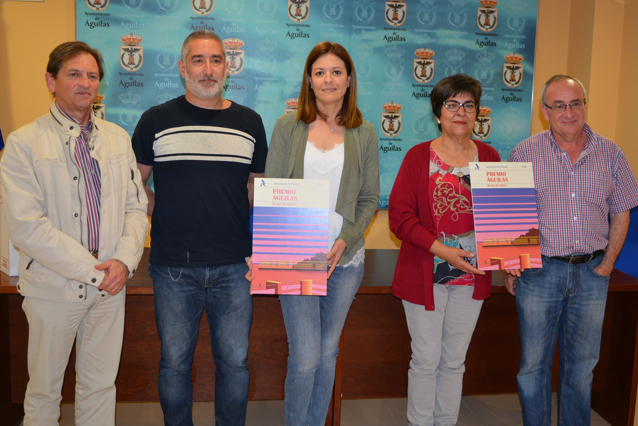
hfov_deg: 51.9
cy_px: 210
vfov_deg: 35.9
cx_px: 318
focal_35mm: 37
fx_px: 656
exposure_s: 1/60
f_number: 4
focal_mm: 24
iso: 720
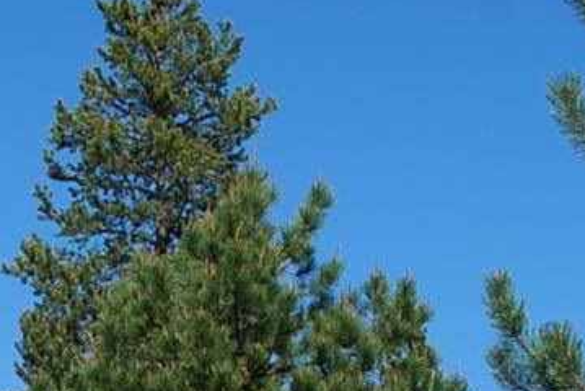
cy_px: 706
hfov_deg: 12.1
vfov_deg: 8.1
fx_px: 2651
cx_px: -266
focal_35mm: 163
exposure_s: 1/250
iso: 100
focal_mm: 26
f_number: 8
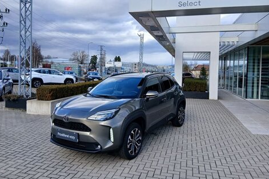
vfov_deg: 46.3
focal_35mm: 28
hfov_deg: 65.5
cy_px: 77
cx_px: 135
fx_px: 209
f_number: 1.8
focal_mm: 3.98
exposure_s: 1/229
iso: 20
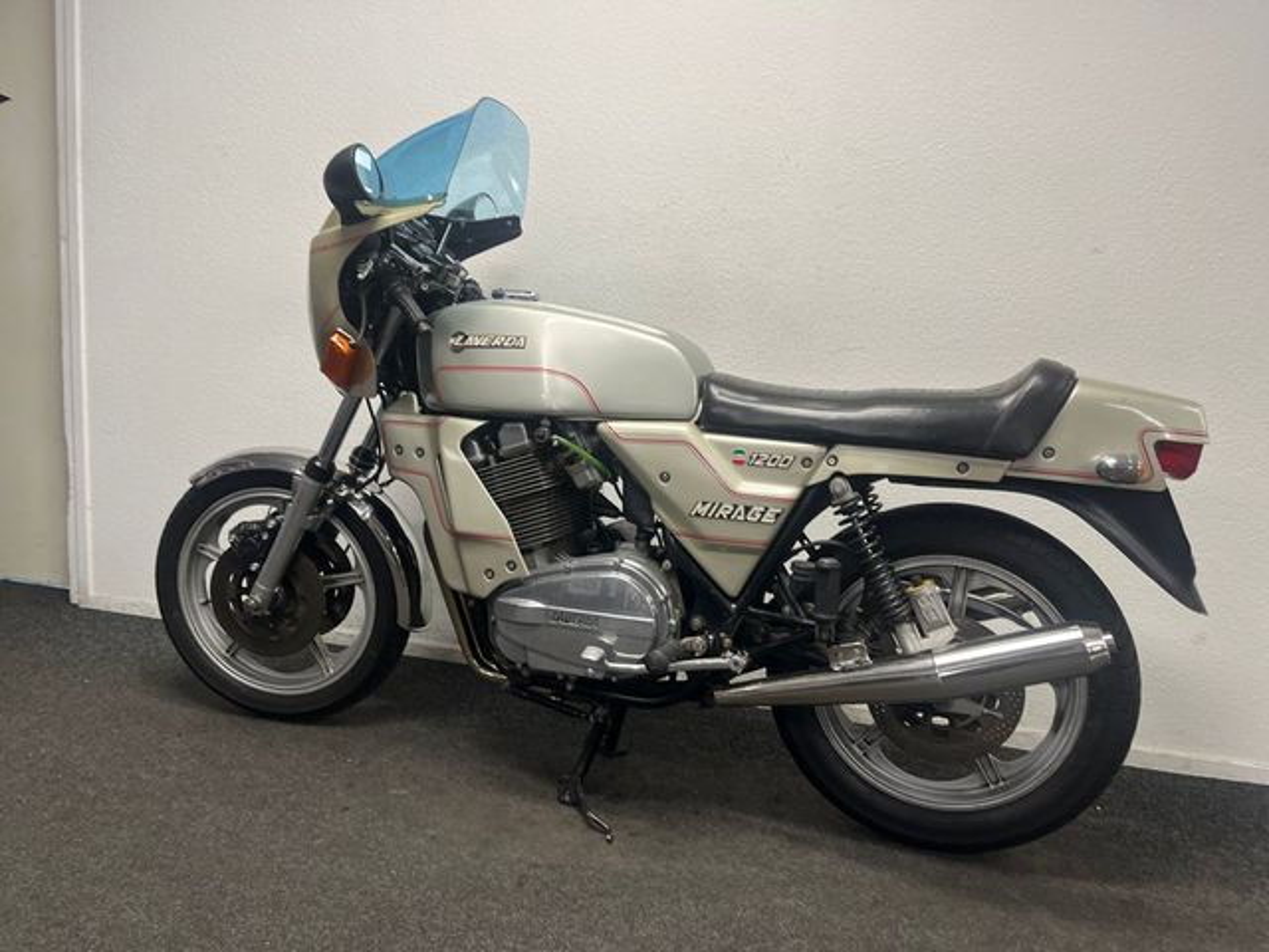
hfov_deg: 67.3
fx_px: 953
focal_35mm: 26
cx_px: 634
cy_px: 476
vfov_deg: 53.1
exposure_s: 1/100
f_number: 1.6
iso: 125
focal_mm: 5.1
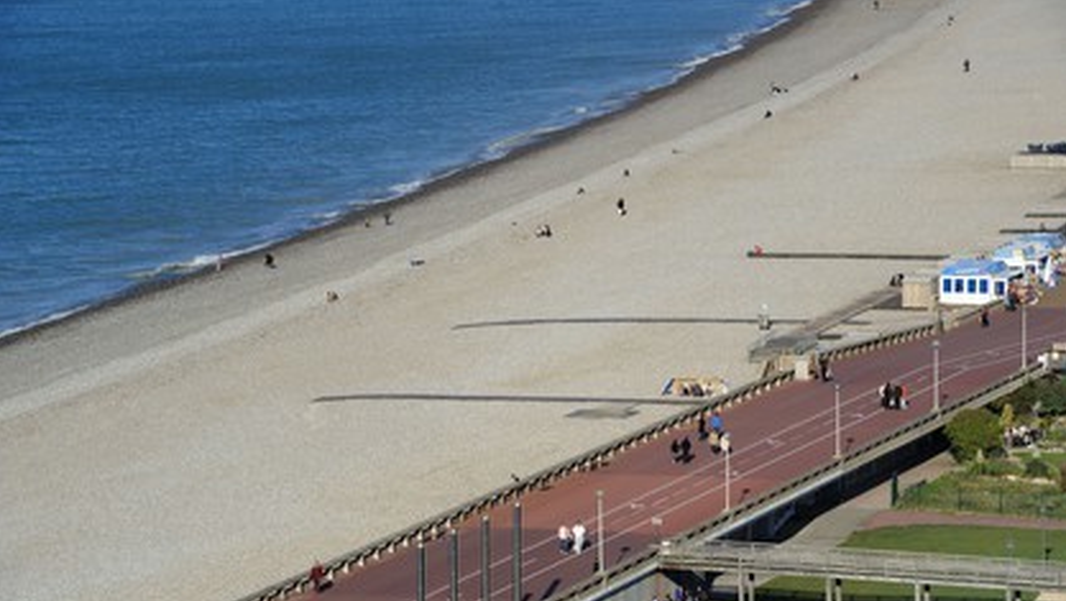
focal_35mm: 211
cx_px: 534
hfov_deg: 10.2
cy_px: 315
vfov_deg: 5.8
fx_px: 5967
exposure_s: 1/250
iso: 200
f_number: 14
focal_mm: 200
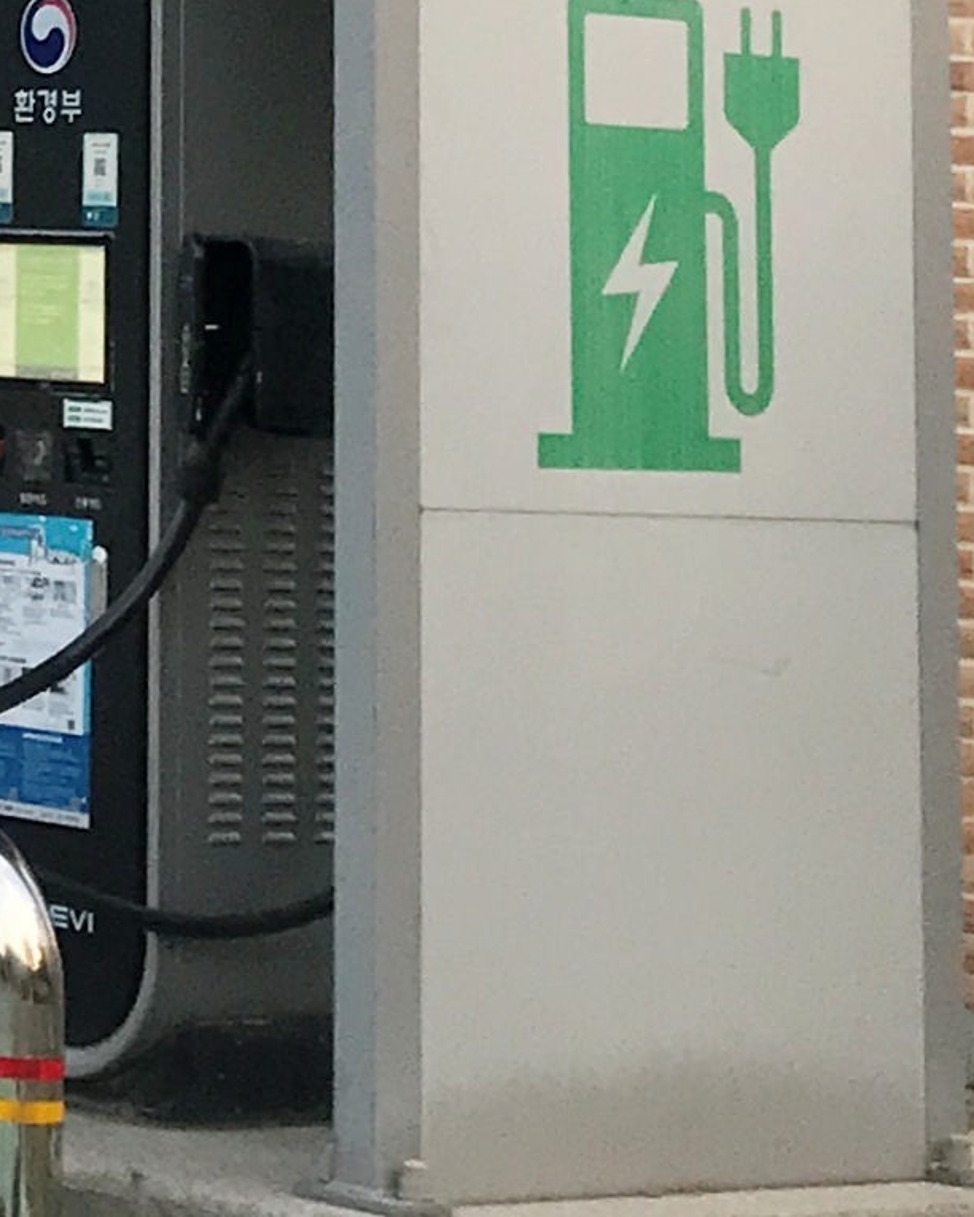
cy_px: -577
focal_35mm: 144
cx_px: -1049
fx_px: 5189
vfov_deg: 12.7
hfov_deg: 9.9
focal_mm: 3.99
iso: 25
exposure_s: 1/120
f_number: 1.8
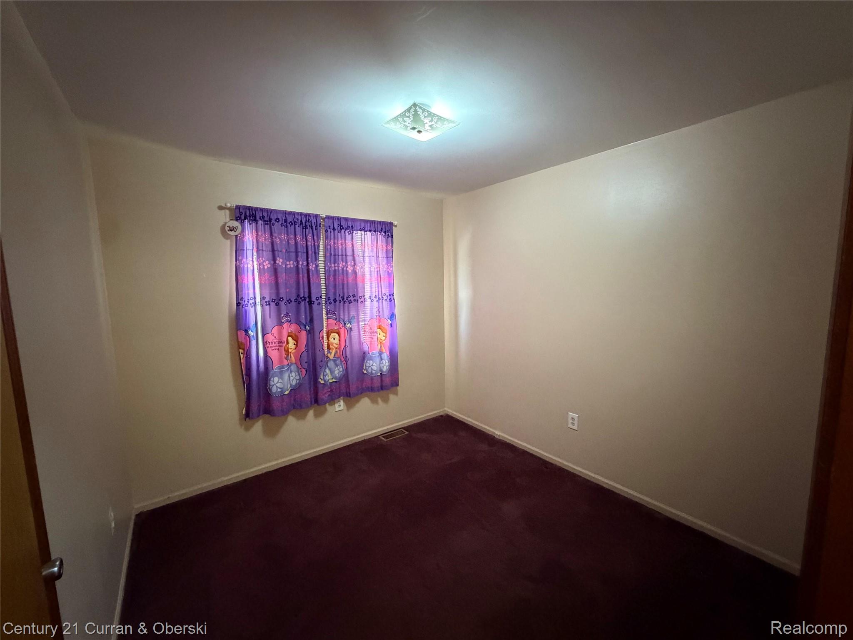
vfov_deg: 85.7
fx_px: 345
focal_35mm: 14
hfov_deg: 102.1
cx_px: 426
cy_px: 320
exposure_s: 1/40
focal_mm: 2.22
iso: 1000
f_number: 2.2
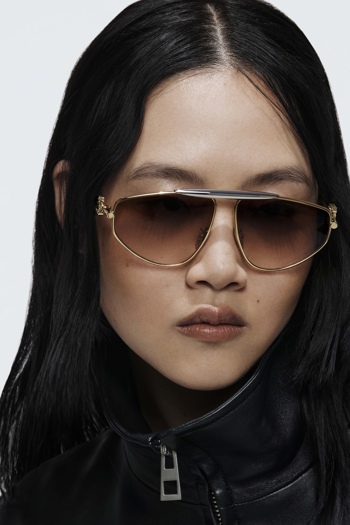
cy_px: 309
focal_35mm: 171
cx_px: 209
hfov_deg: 8.0
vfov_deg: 12.0
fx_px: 2494
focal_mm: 135
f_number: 8
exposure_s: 1/250
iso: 200
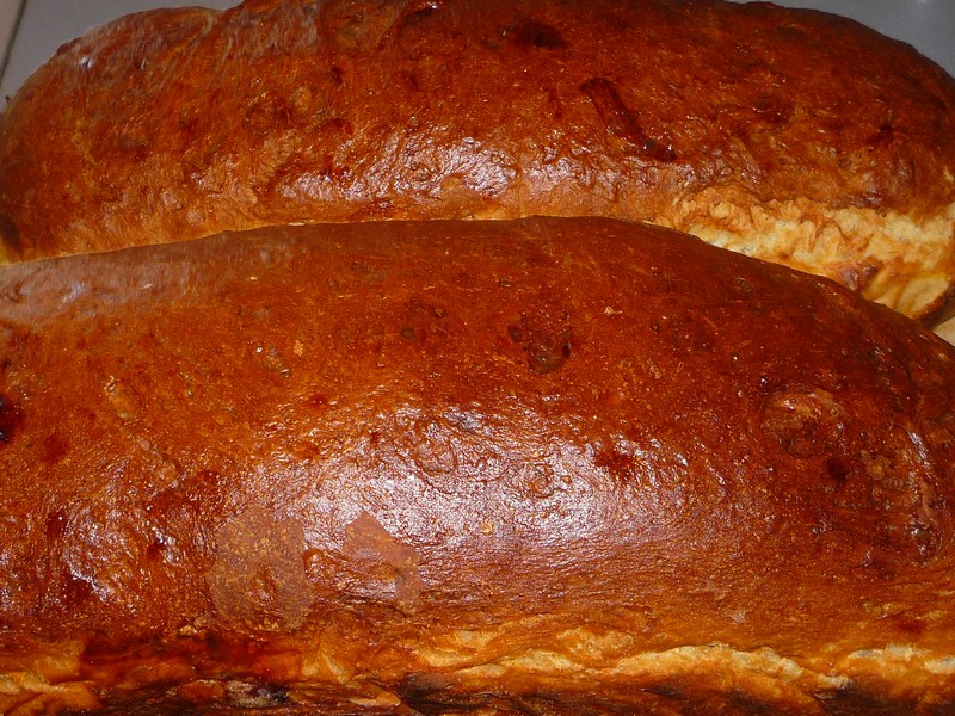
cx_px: 478
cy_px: 358
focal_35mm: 51
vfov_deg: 28.6
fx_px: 1407
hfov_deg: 37.5
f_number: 4
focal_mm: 6.3
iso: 100
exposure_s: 1/30
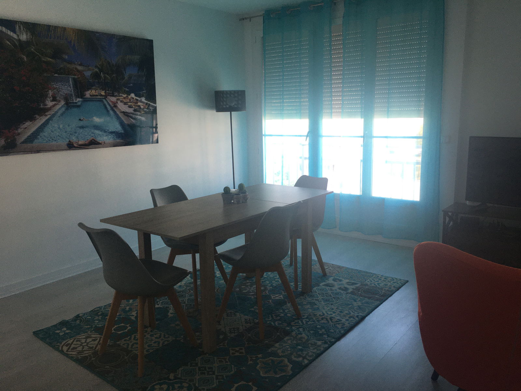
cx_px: 260
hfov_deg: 61.7
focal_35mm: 29
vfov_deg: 48.2
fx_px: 436
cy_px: 196
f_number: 2.2
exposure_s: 1/100
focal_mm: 4.15
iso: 32
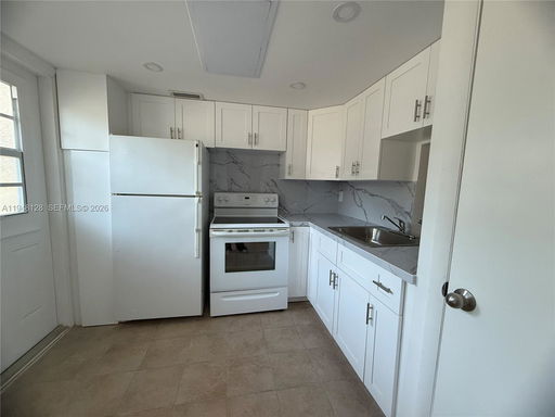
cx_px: 278
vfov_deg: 85.7
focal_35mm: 14
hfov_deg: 102.1
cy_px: 208
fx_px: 224
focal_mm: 2.22
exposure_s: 1/60
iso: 400
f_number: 2.2
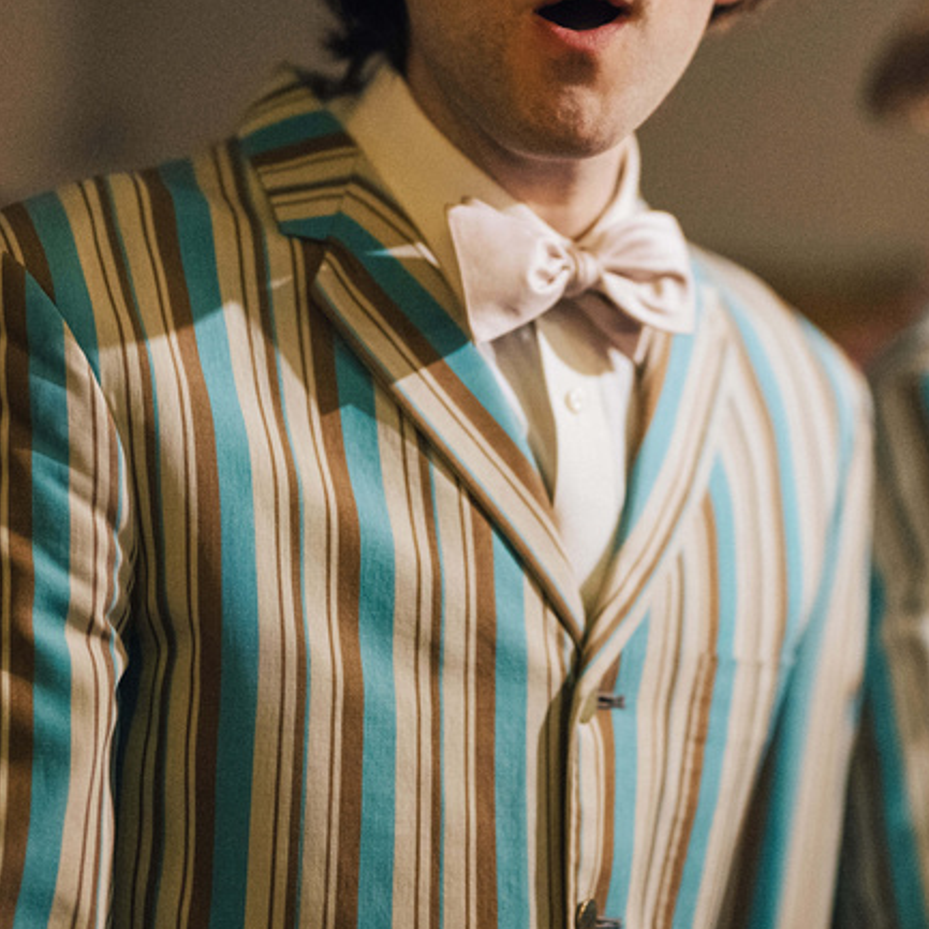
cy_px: 231
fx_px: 5192
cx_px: 581
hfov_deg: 10.2
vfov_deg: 10.2
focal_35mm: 171
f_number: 1.2
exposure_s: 1/400
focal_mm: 85
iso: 2500
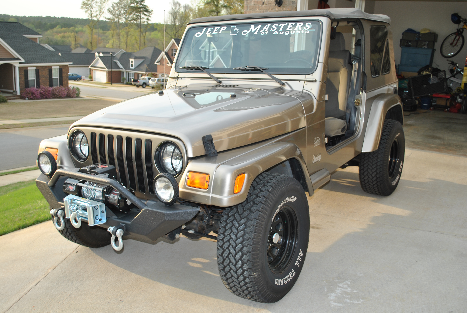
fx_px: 468
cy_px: 156
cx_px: 234
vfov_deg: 37.0
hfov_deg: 53.1
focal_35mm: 36
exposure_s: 1/200
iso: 100
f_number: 4.5
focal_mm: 24
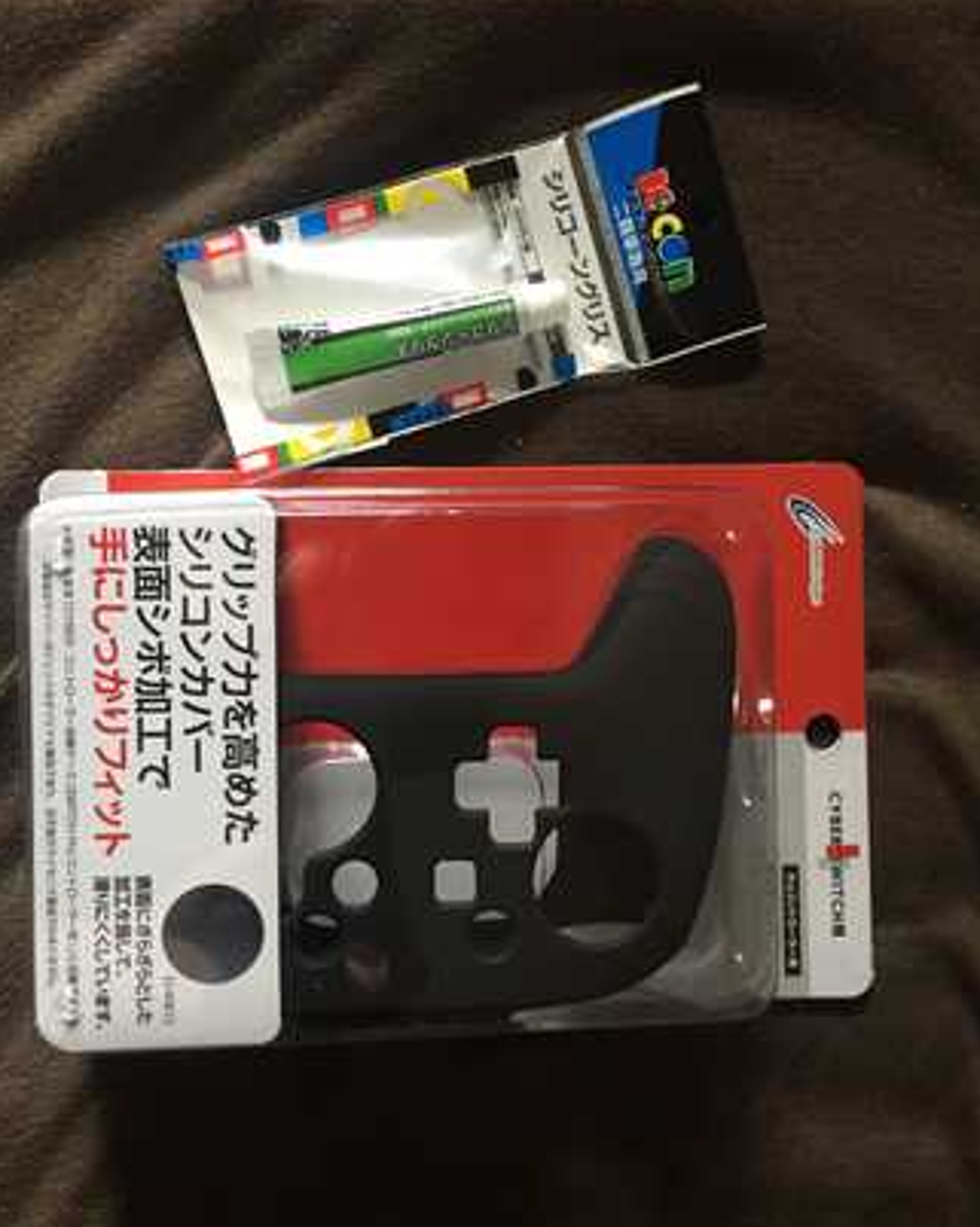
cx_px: 488
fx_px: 1125
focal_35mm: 31
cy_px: 638
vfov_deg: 57.2
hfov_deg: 47.1
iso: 250
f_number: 2.2
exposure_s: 1/20
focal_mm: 4.15
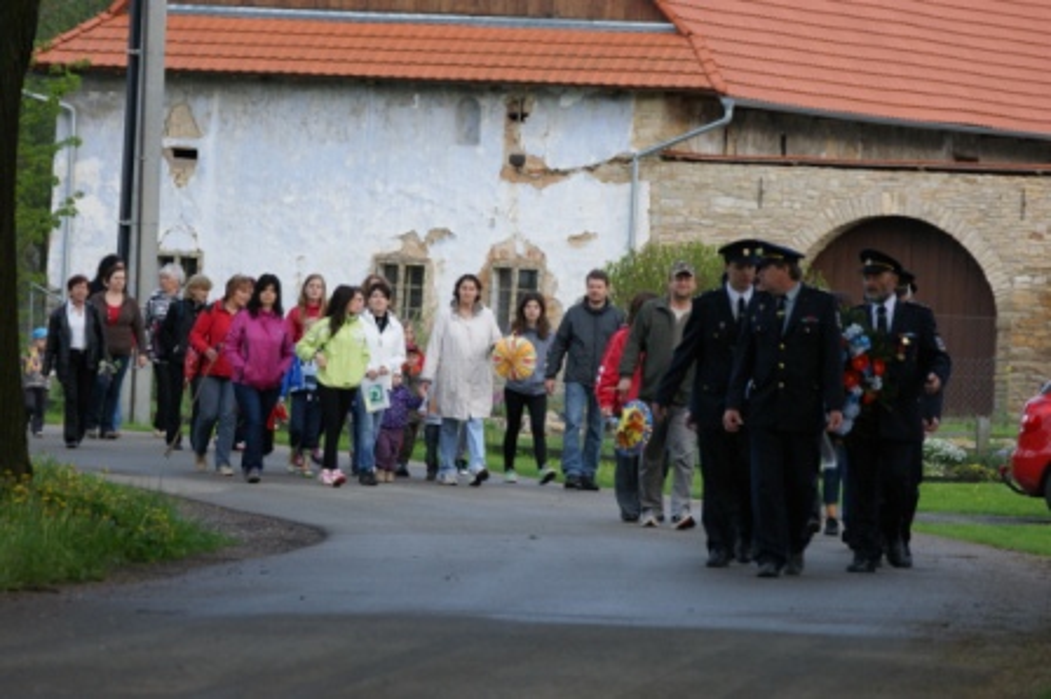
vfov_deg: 4.6
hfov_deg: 6.9
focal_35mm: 300
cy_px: 350
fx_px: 8752
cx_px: 526
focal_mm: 200
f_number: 5.6
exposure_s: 1/100
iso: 400
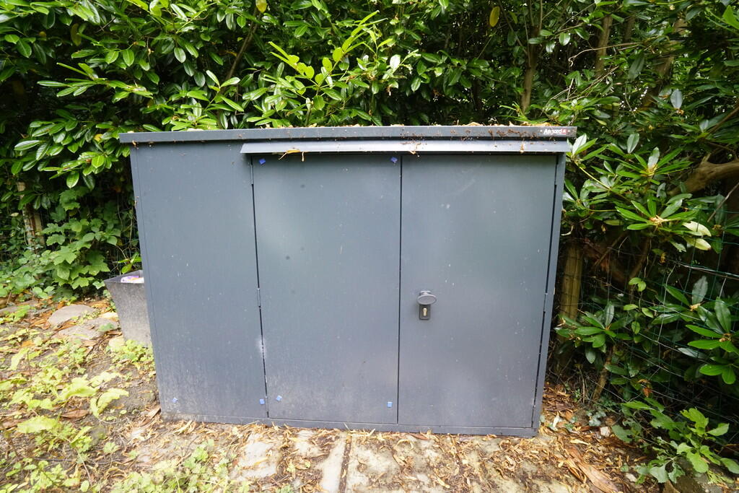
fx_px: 328
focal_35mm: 16
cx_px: 370
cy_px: 246
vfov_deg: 73.8
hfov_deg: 96.7
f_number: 16
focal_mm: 16
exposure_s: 1/60
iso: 4000
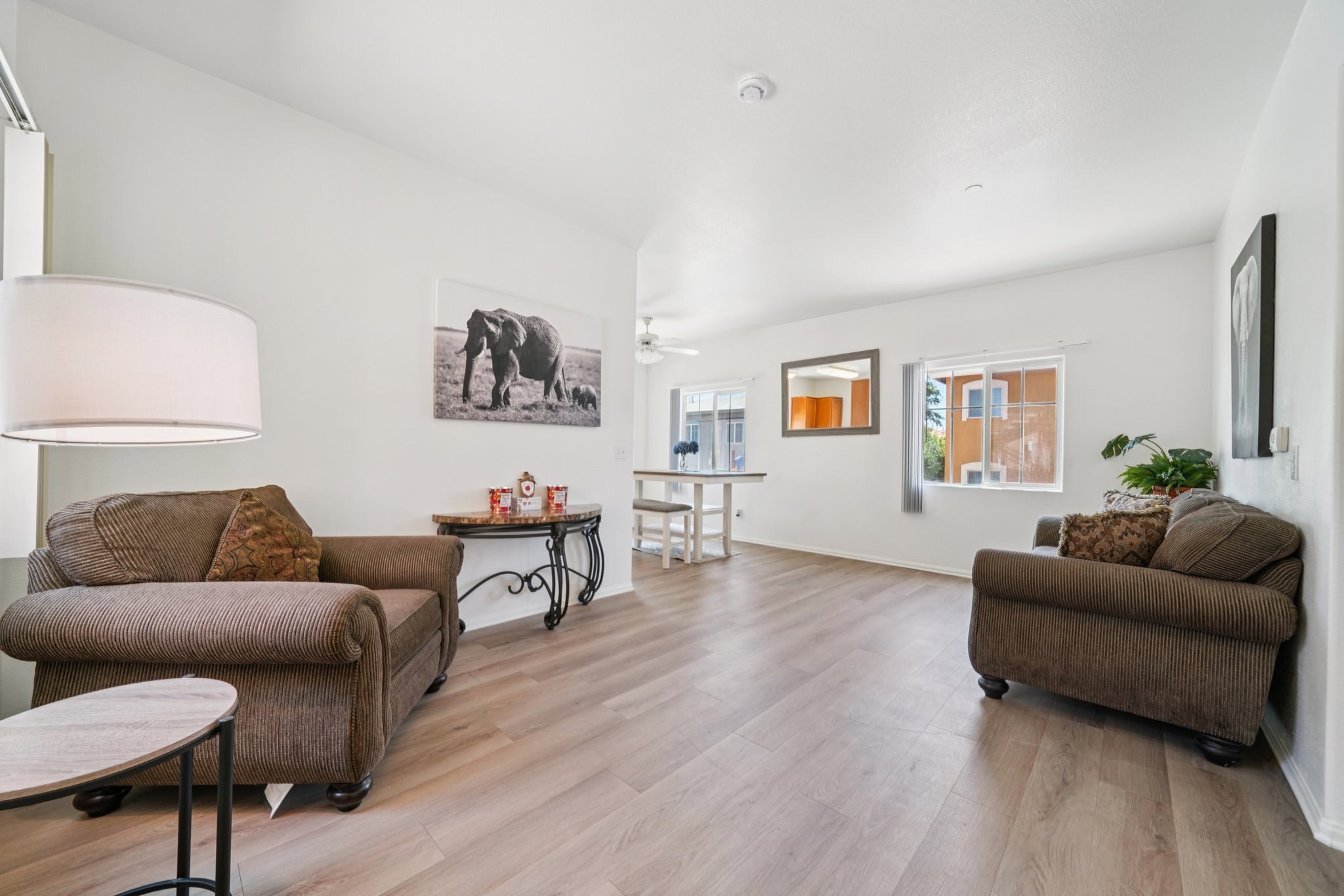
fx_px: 485
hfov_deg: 108.3
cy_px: 448
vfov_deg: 85.4
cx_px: 672
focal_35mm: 13
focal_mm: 13
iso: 320
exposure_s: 1/30
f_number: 8
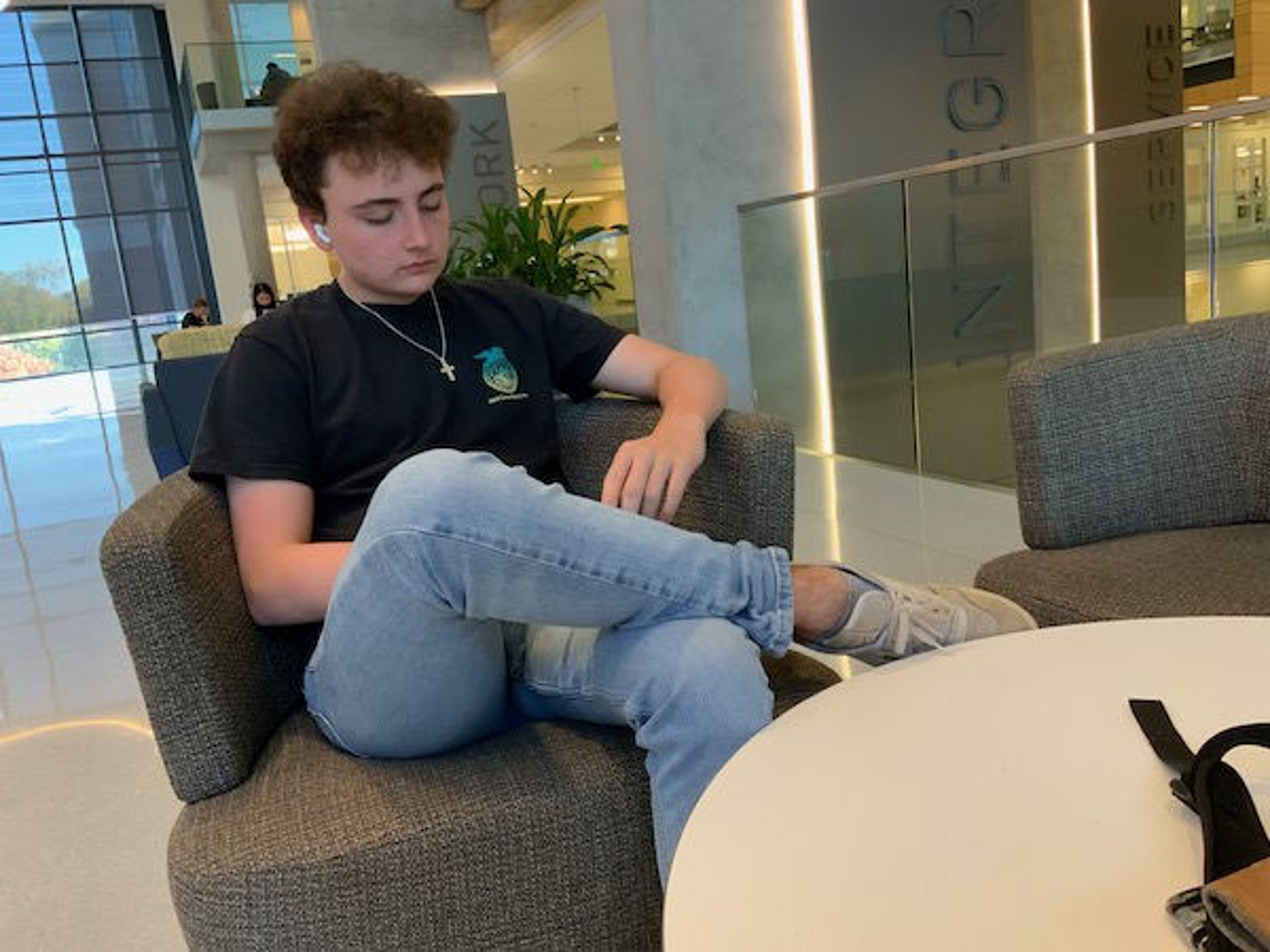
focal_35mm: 29
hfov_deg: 61.7
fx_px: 1064
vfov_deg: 48.2
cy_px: 476
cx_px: 635
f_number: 1.8
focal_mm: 3
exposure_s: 1/60
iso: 125
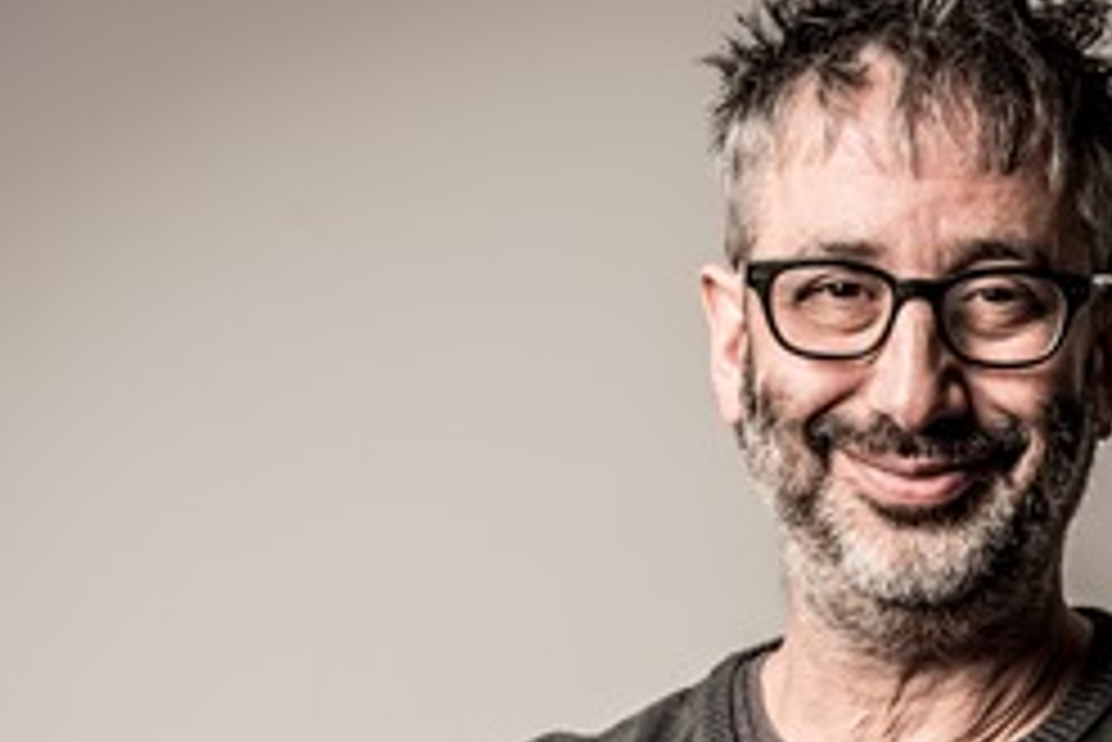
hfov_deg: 13.9
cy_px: 695
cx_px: 880
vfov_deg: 9.3
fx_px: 4543
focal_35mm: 147
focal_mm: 65
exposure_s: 1/160
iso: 200
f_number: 6.3
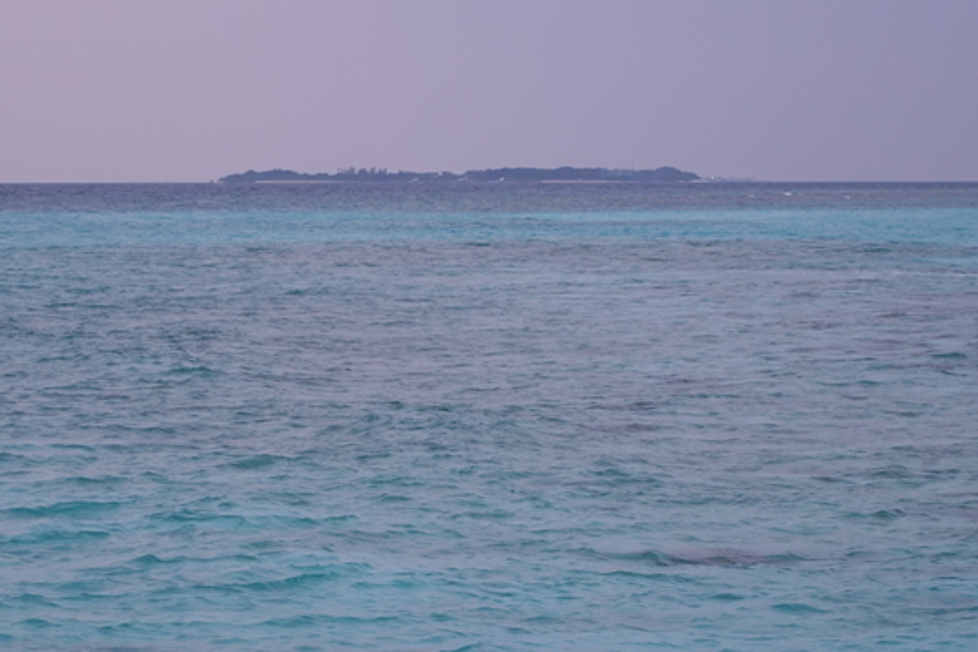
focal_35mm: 143
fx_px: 3883
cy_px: 447
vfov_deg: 9.6
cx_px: 482
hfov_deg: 14.4
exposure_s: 1/80
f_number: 2.8
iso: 160
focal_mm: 25.7
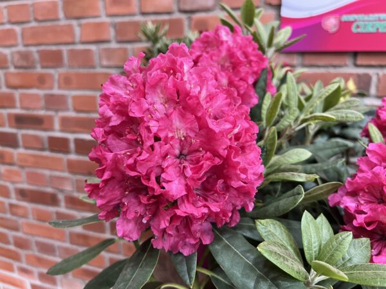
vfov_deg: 53.1
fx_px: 290
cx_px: 193
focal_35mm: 26
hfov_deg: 67.3
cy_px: 144
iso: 500
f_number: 1.5
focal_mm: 5.7
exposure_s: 1/60
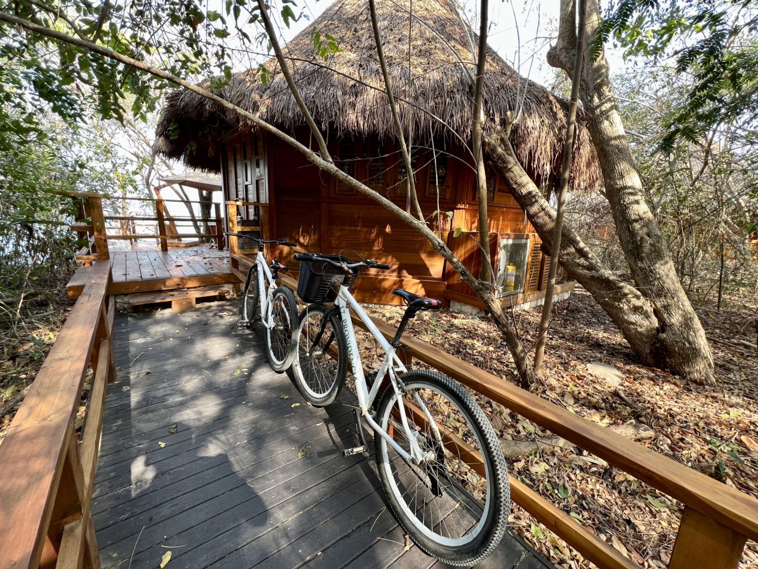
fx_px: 285
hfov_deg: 106.2
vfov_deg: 89.9
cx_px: 379
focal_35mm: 13
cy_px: 284
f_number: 1.8
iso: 80
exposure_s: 1/121
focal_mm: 1.57
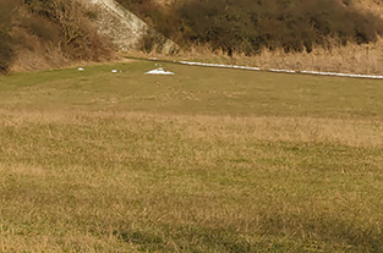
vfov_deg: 6.1
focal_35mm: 221
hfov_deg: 9.3
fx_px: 2341
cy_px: -144
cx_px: 131
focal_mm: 45
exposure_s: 1/250
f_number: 11
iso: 100
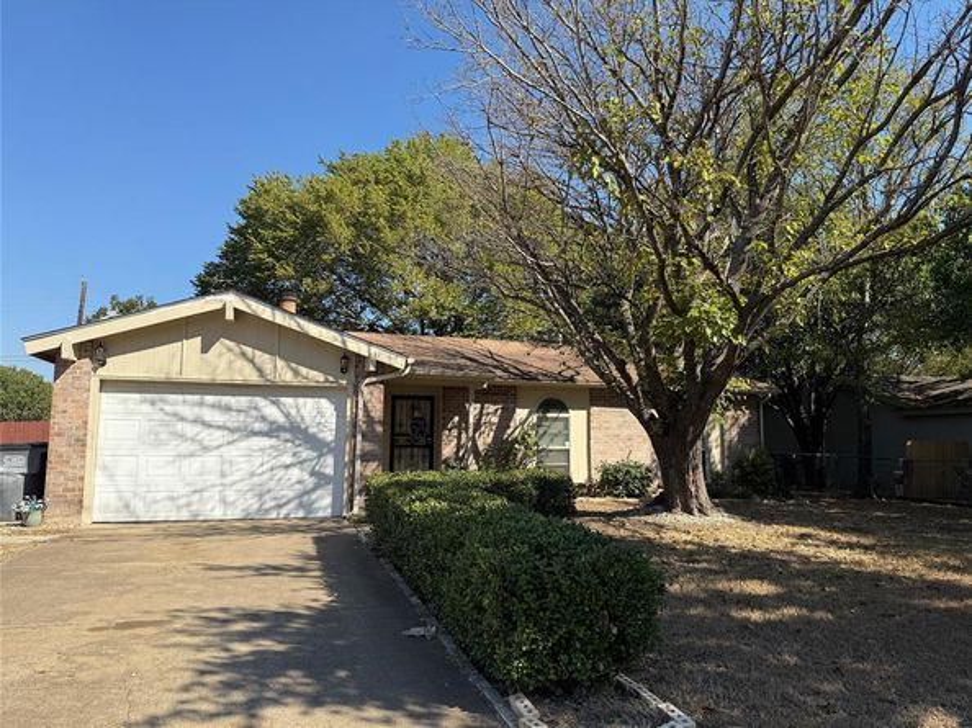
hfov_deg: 71.6
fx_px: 674
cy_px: 364
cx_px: 486
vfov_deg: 56.8
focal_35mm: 24
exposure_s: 1/3425
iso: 80
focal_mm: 6.76
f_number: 1.78
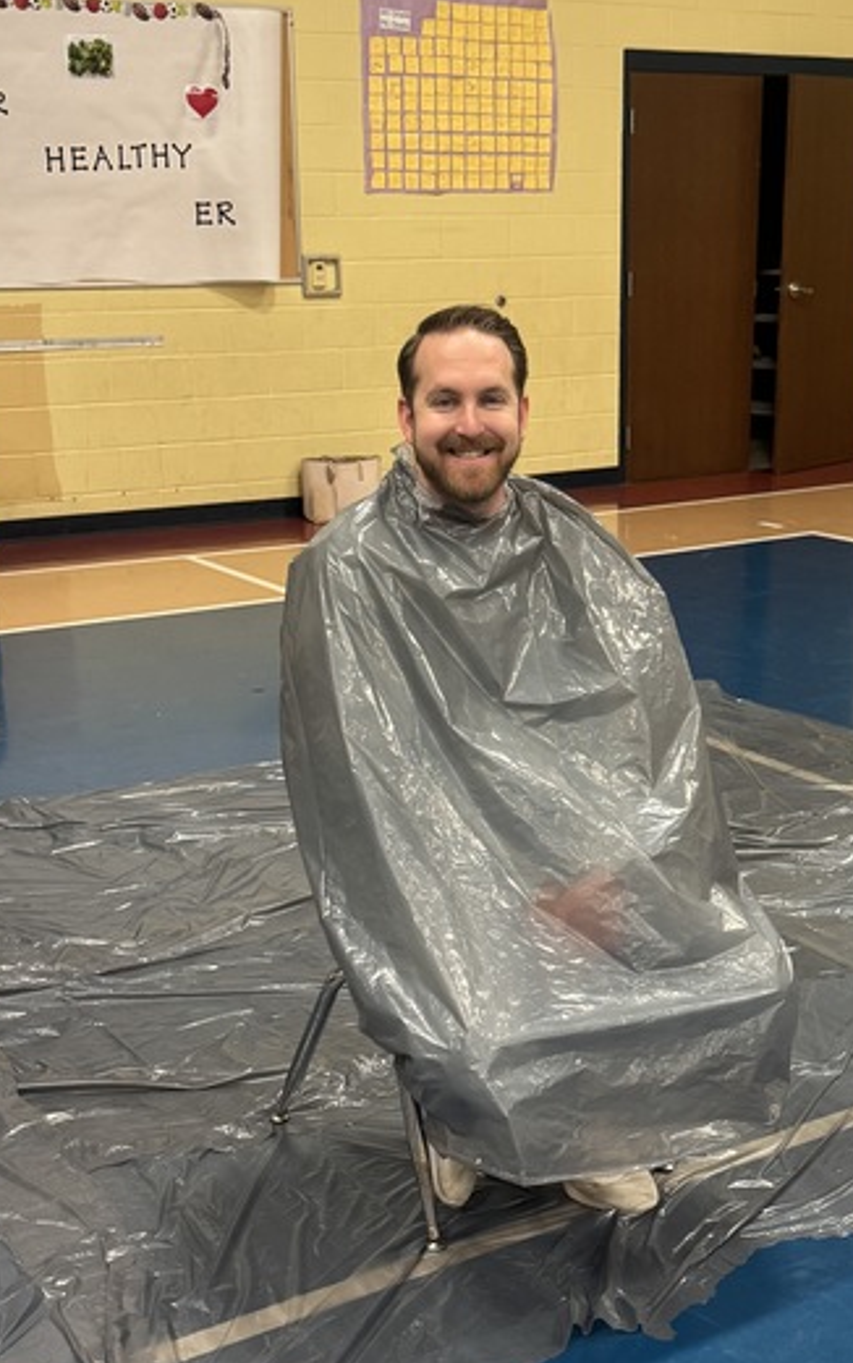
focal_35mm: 50
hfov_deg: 25.7
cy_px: 848
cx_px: 552
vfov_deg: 40.0
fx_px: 1858
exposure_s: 1/85
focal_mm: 6.76
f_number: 1.78
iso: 200
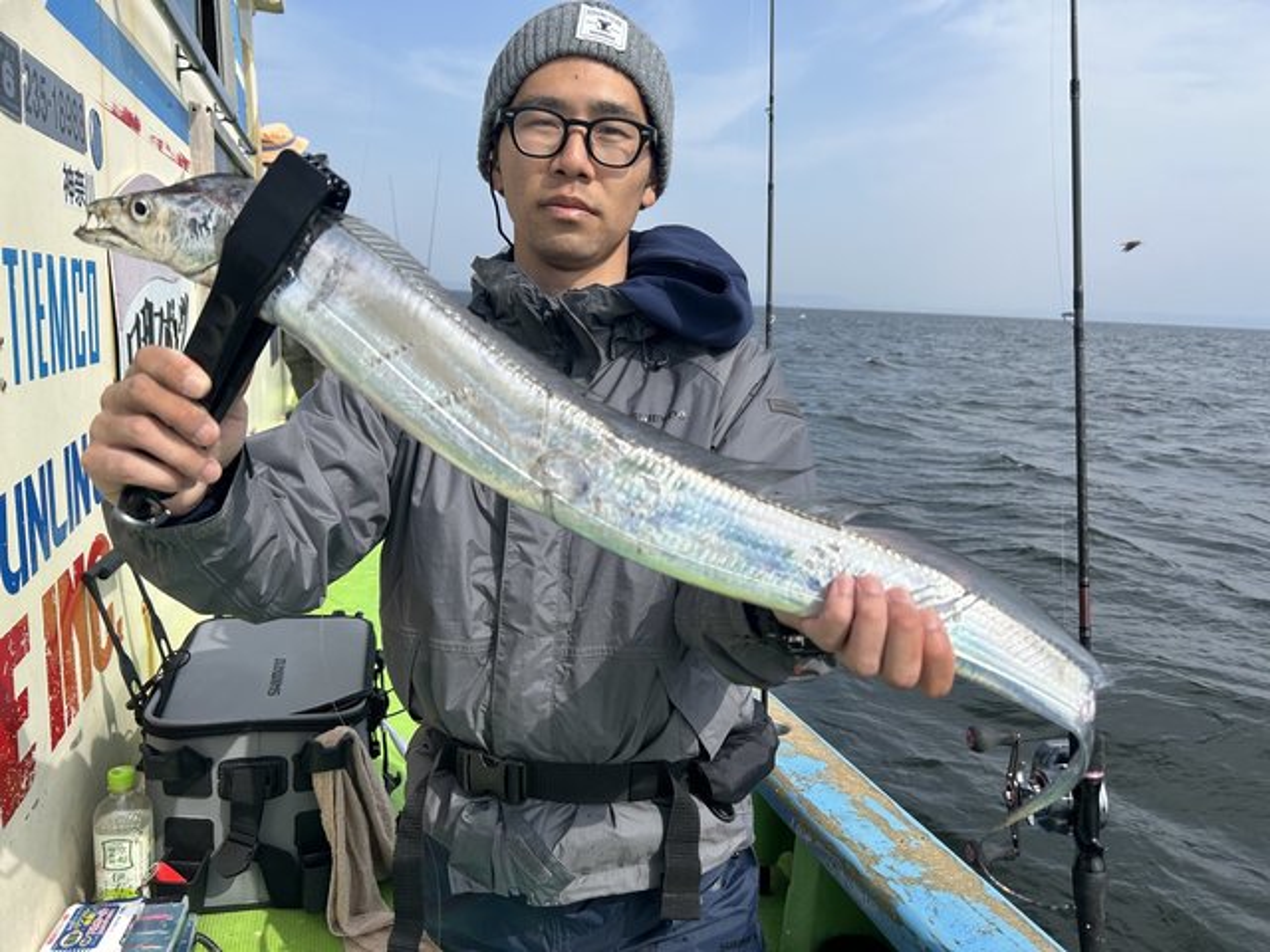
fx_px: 954
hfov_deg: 67.3
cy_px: 476
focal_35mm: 26
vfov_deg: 53.1
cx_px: 635
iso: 50
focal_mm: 5.7
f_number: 1.5
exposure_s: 1/3704
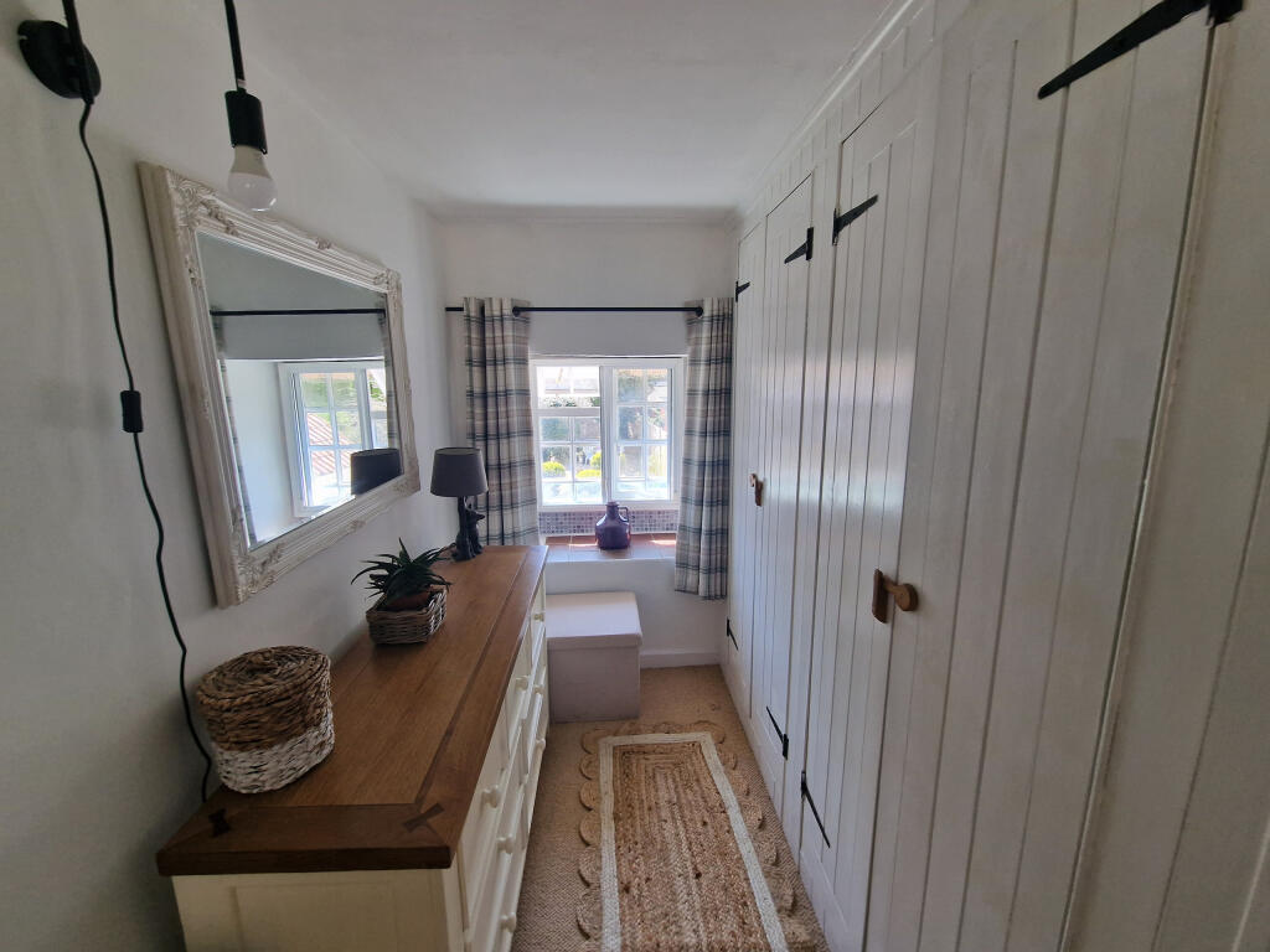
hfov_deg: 106.2
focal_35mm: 13
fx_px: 477
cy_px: 476
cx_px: 635
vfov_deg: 89.9
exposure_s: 1/120
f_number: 2.2
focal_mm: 2.2
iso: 100
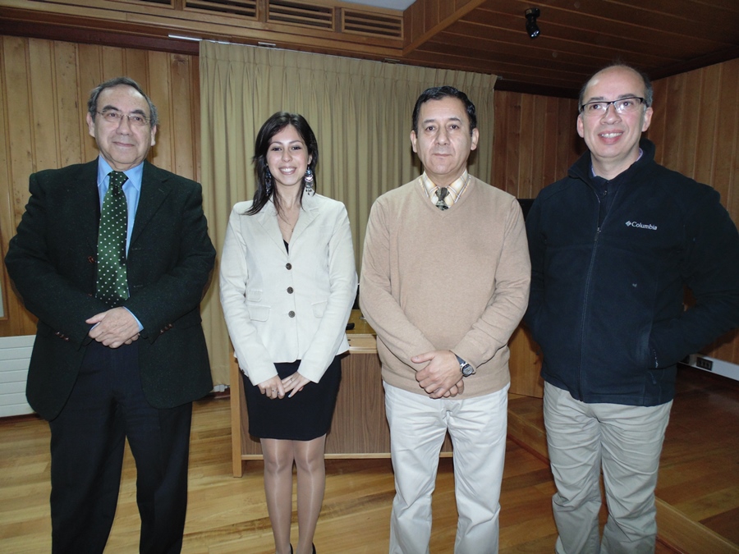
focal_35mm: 22
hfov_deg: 76.4
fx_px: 470
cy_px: 277
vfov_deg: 61.1
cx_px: 370
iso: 200
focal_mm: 4
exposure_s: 1/30
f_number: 3.1
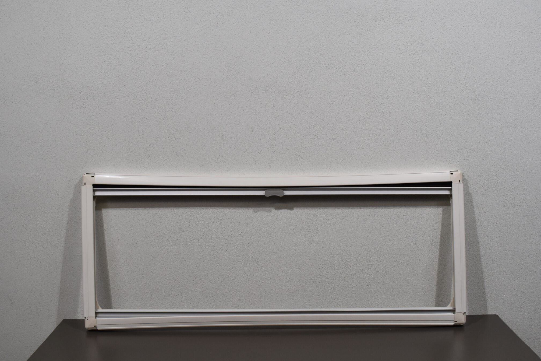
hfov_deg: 46.4
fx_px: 631
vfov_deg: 31.8
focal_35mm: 42
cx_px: 288
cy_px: 208
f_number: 5.6
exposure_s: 1/125
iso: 320
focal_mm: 22
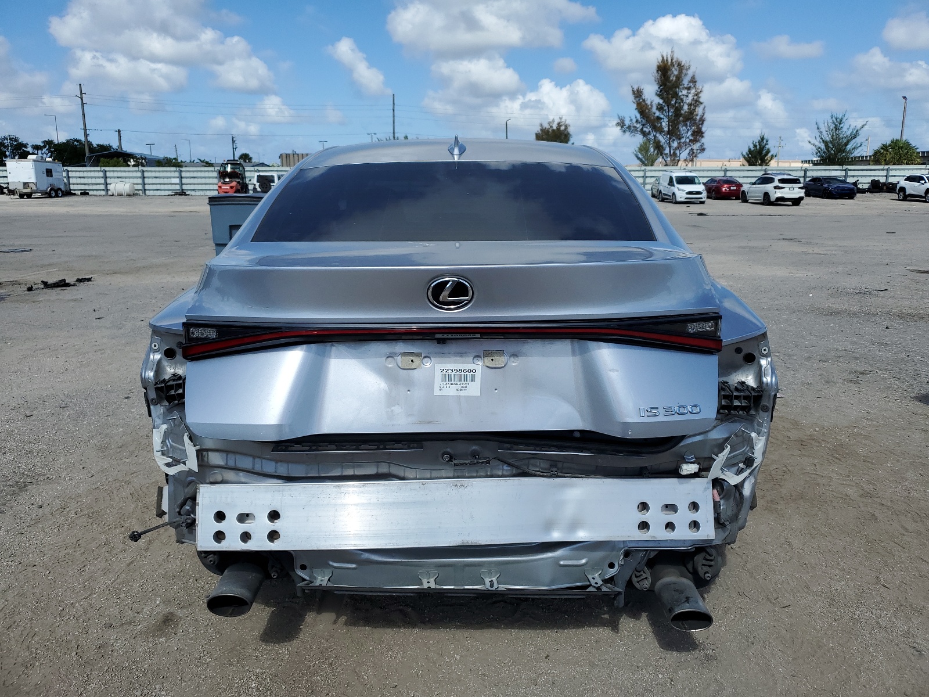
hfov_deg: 67.3
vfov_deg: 53.1
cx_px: 464
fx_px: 698
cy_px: 348
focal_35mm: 26
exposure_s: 1/5000
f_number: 1.5
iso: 50
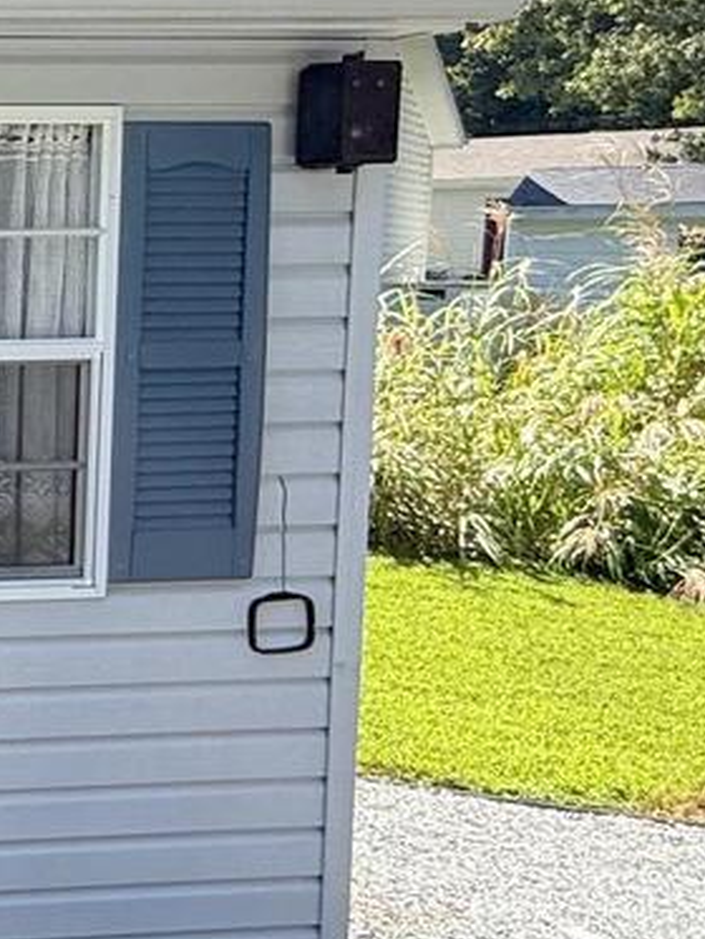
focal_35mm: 54
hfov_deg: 18.3
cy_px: 405
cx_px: -695
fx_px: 1466
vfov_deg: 35.5
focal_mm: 2.22
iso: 50
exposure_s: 1/651
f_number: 2.2
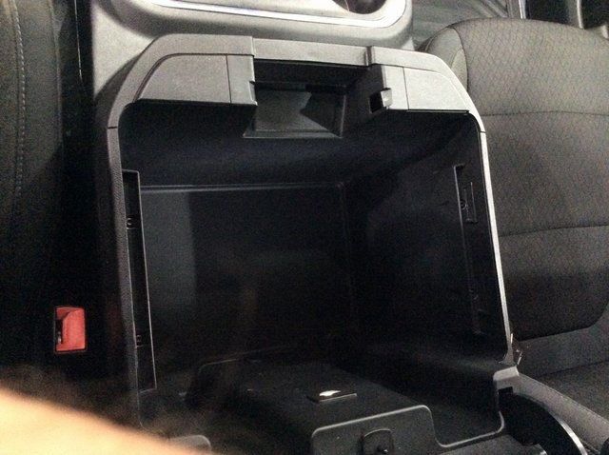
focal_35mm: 32
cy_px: 228
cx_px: 304
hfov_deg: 56.9
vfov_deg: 44.1
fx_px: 562
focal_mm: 3.3
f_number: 2.4
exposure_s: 1/15
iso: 640
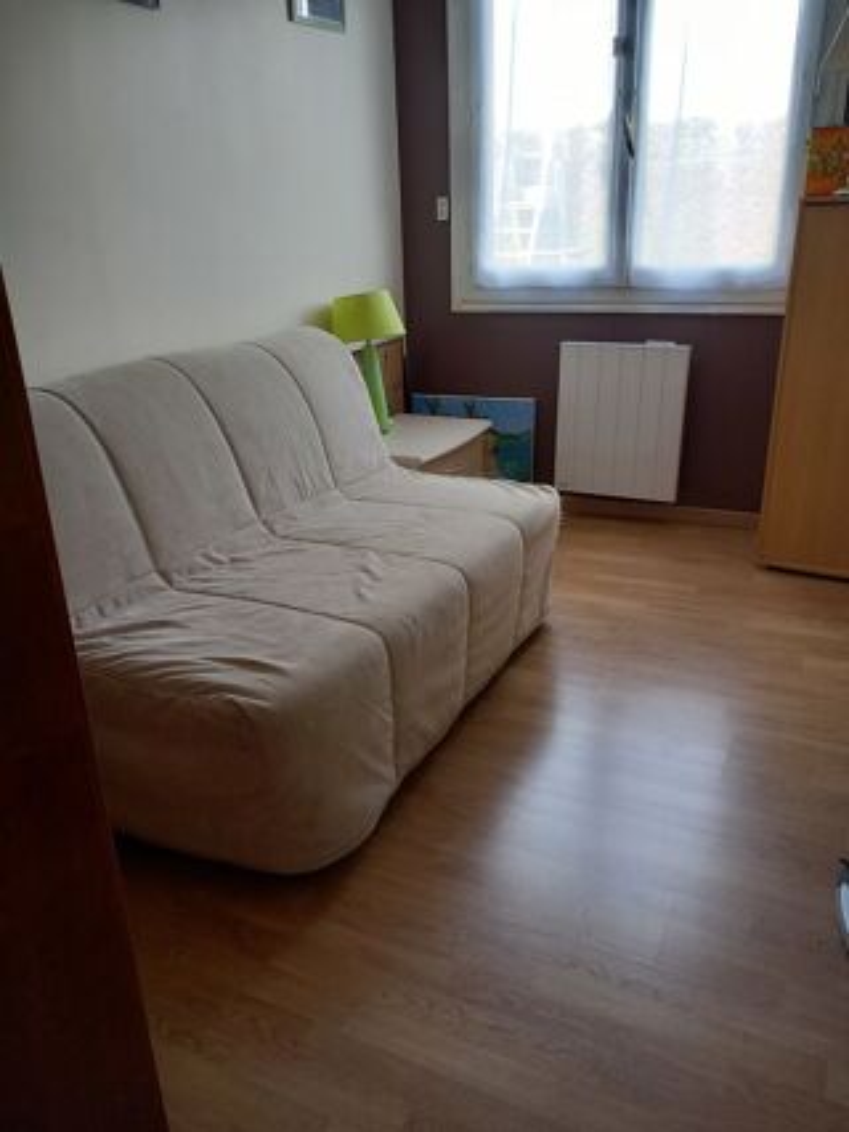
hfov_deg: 51.3
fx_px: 883
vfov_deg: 65.3
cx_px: 424
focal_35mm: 27
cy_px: 566
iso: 100
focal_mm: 4
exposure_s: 1/50
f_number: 1.8
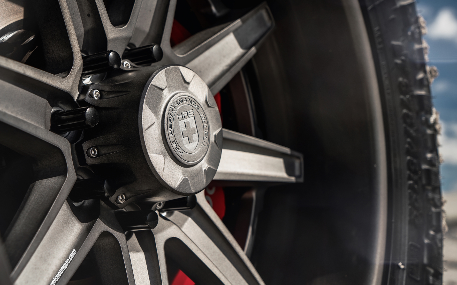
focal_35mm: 57
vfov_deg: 22.7
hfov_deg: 35.7
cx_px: 228
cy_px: 141
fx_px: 710
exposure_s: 1/250
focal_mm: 55
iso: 100
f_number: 5.6
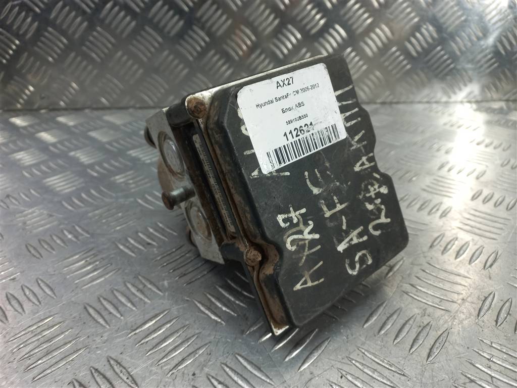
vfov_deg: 54.9
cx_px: 258
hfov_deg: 69.4
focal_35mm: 25
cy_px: 194
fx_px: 373
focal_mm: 4.6
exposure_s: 1/50
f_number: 1.8
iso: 64
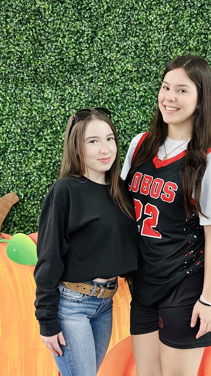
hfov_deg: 19.7
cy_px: 217
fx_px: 607
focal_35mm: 61
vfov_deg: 34.3
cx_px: 131
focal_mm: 6.86
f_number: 1.78
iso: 640
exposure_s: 1/40
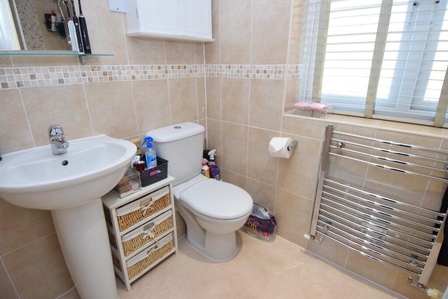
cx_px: 224
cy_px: 150
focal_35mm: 18
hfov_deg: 90.0
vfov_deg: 67.5
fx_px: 224
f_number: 4
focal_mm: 12
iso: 500
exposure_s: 1/60
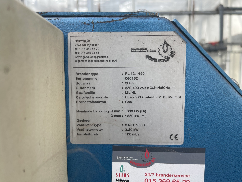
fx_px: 175
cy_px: 91
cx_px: 121
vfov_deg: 54.9
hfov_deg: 69.4
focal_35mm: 25
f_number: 1.6
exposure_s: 1/292
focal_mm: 5.1
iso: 32
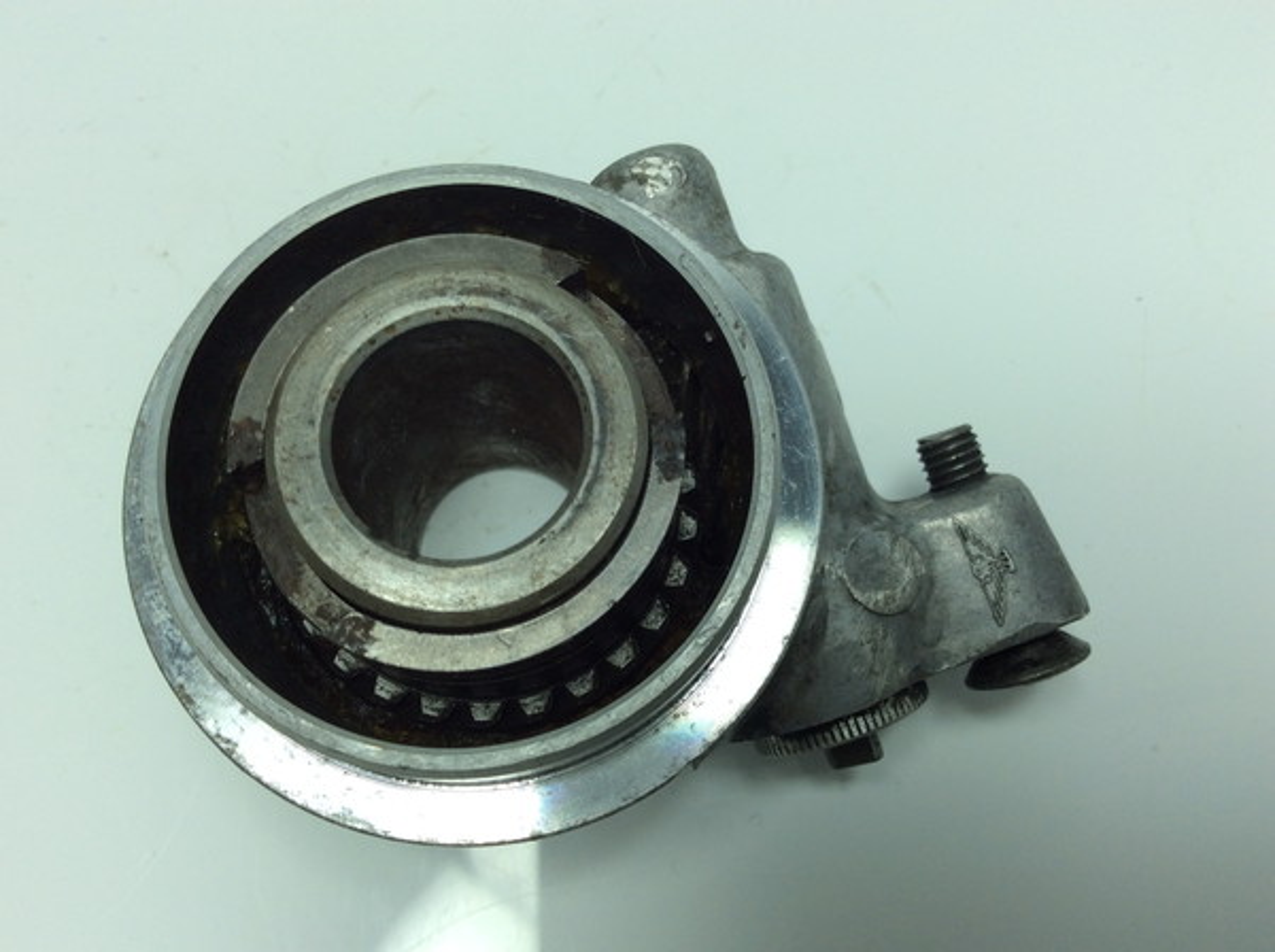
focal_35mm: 32
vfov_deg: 44.0
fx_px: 1177
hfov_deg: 56.9
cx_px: 638
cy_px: 476
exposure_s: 1/340
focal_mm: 3.3
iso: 32
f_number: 2.4
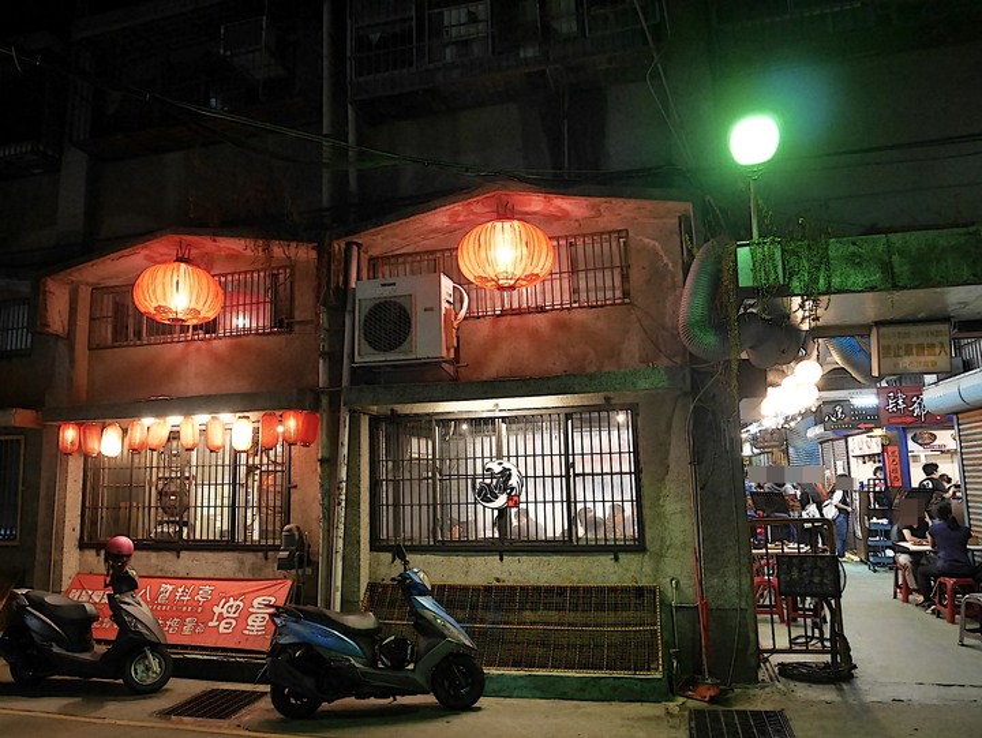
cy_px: 369
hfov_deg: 71.6
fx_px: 681
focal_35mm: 24
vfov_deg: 56.9
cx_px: 491
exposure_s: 1/20
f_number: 5
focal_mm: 12
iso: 1600
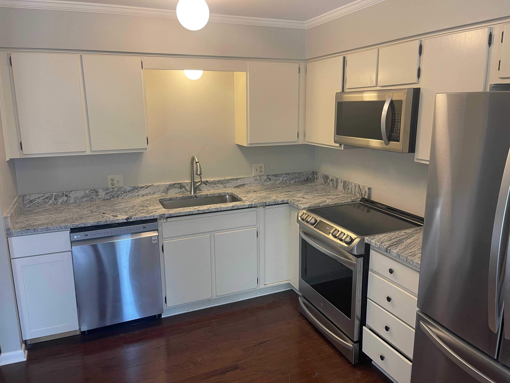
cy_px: 192
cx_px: 255
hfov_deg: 67.3
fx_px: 383
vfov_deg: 53.1
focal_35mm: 26
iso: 100
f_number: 1.6
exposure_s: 1/60
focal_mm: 5.1
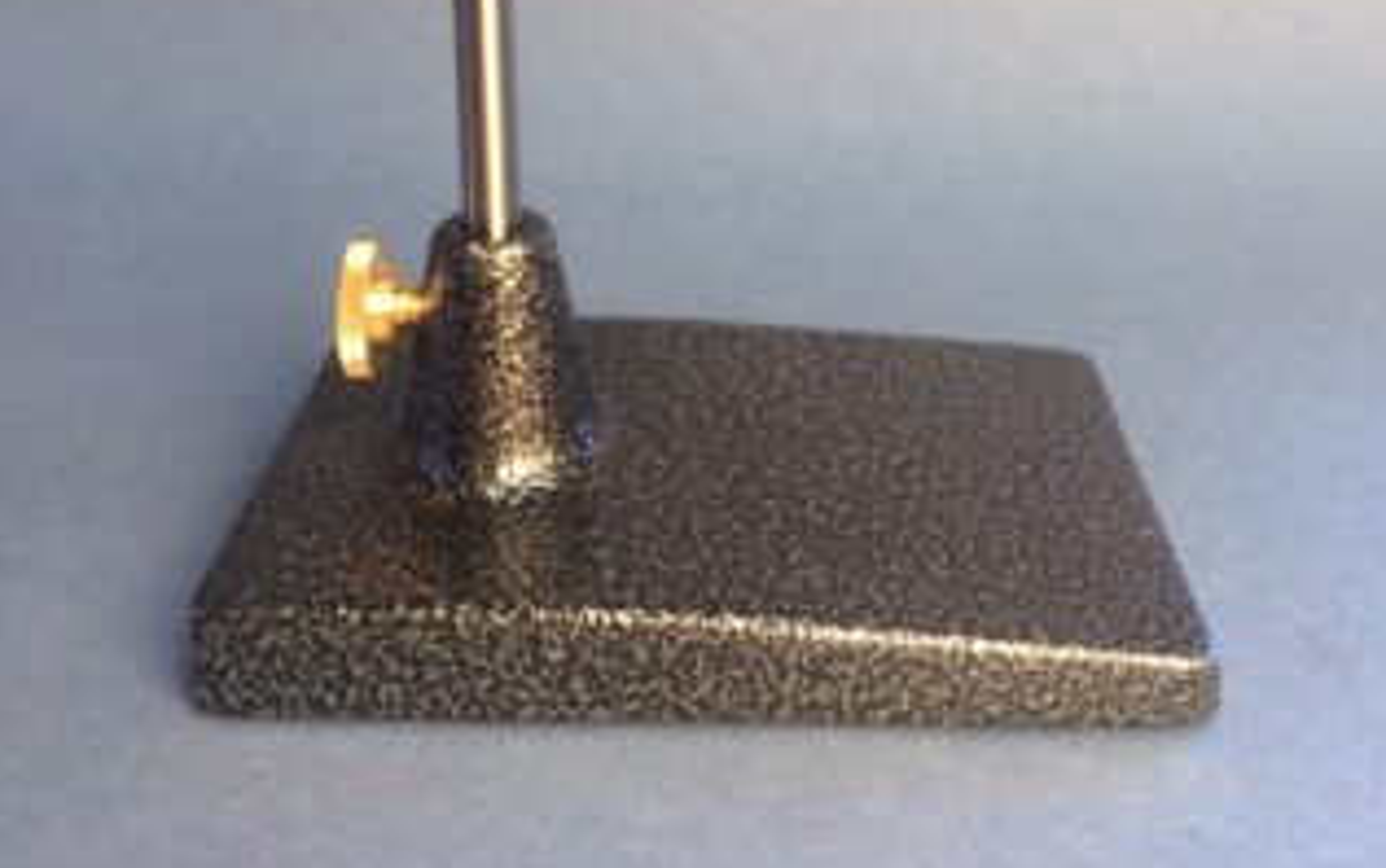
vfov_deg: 28.1
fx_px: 1588
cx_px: 706
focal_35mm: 42
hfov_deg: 47.2
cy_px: -61
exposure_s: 1/30
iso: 32
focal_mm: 4.15
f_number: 2.2
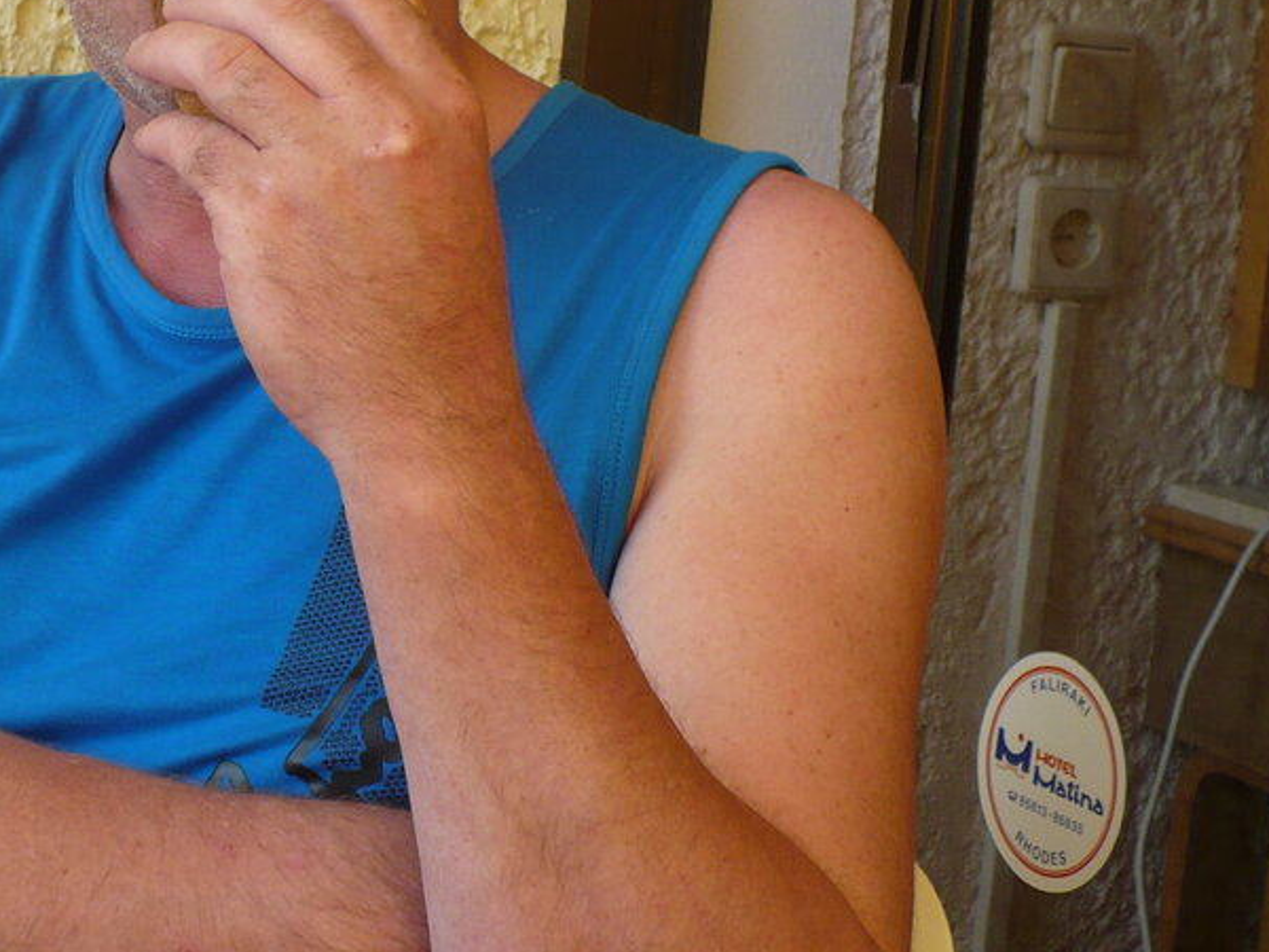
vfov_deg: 17.4
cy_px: 144
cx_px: 150
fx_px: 3079
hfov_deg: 22.8
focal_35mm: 84
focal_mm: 7
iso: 100
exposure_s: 1/200
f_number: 2.9
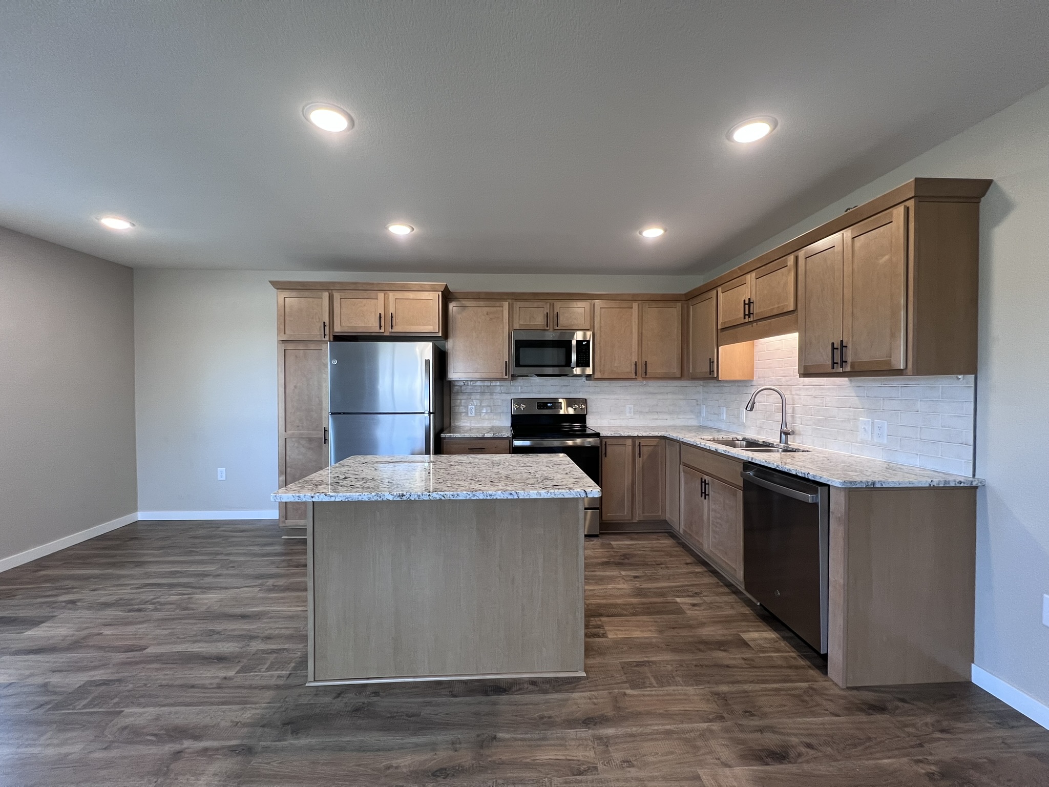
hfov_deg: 106.2
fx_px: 394
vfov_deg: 89.9
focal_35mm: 13
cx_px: 524
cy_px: 394
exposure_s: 1/120
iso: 200
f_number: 1.8
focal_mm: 1.57
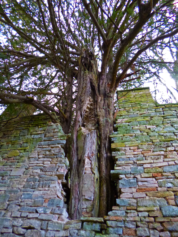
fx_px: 165
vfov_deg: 71.6
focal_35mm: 24
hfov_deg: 56.8
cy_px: 118
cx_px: 89
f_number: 2.5
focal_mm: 4.3
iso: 400
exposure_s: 1/60
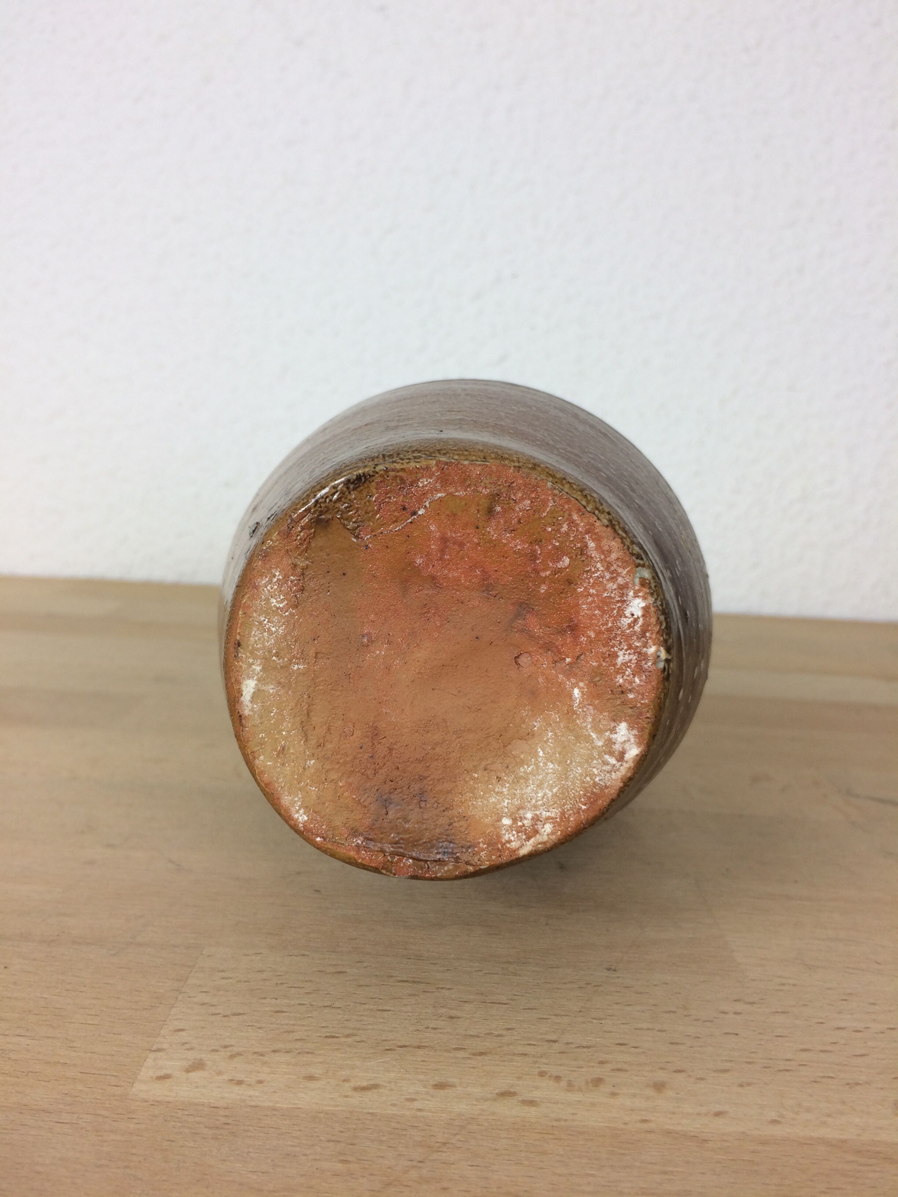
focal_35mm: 29
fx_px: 1003
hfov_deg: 48.2
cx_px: 449
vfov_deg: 61.7
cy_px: 598
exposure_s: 1/50
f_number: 2.2
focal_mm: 4.15
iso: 32
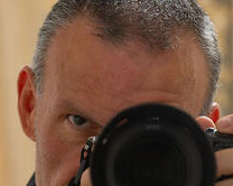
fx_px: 1736
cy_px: 125
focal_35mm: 252
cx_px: 153
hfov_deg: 7.7
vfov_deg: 6.1
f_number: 4
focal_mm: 93
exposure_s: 1/30
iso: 1600
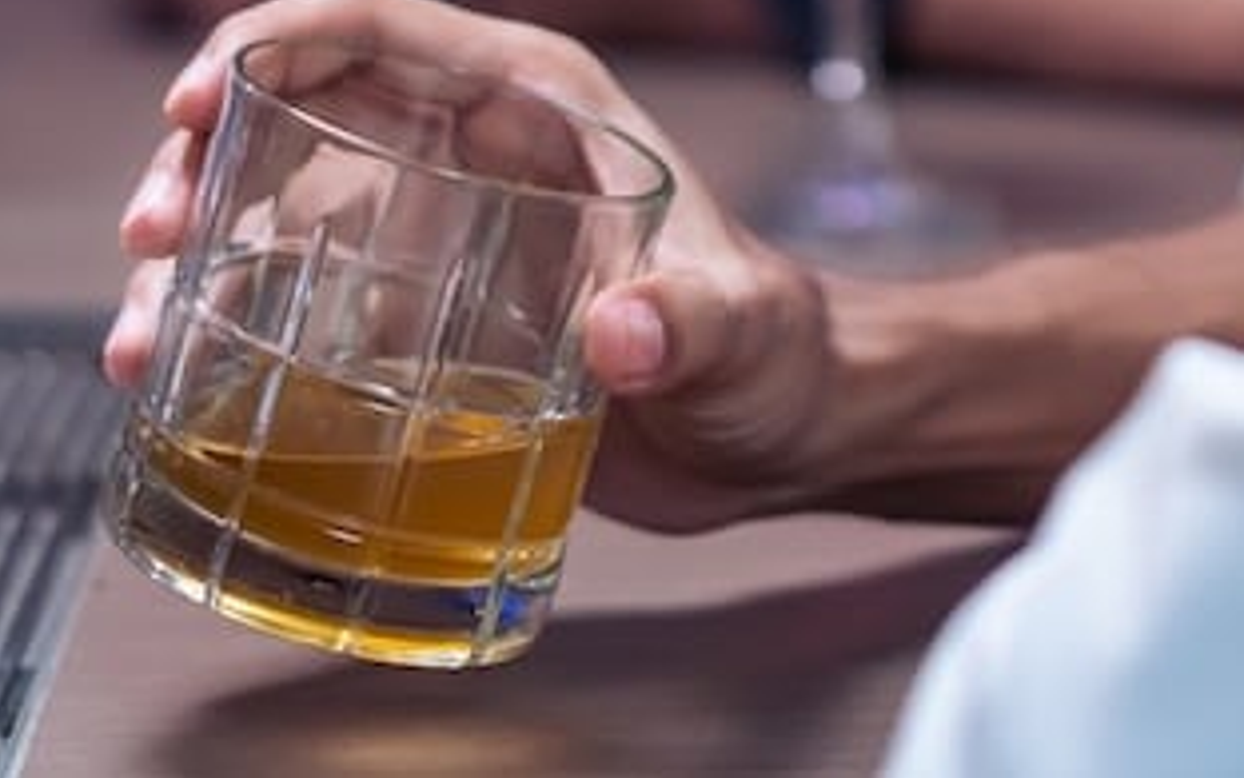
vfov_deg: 7.0
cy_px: -581
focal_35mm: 184
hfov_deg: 11.4
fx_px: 6238
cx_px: 821
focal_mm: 55
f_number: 1.8
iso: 640
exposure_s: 1/160
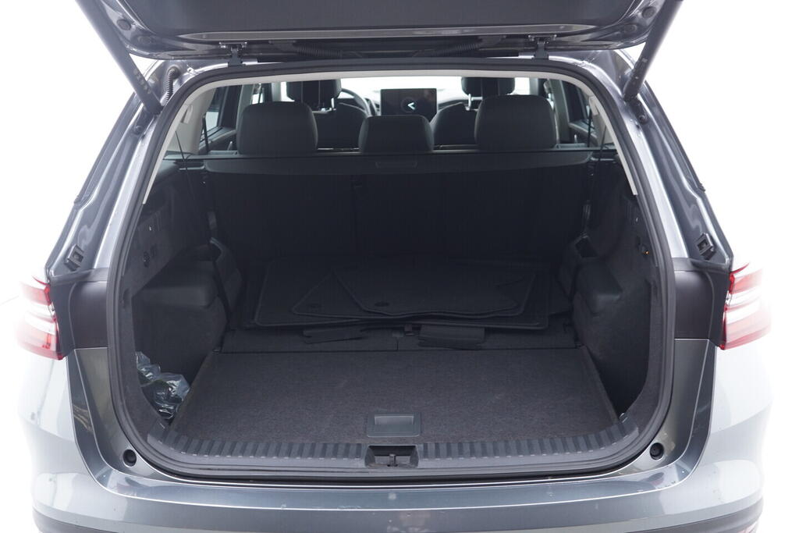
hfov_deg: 53.1
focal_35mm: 36
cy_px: 266
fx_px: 799
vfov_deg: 36.9
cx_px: 400
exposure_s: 1/40
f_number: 2.8
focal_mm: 24
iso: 640
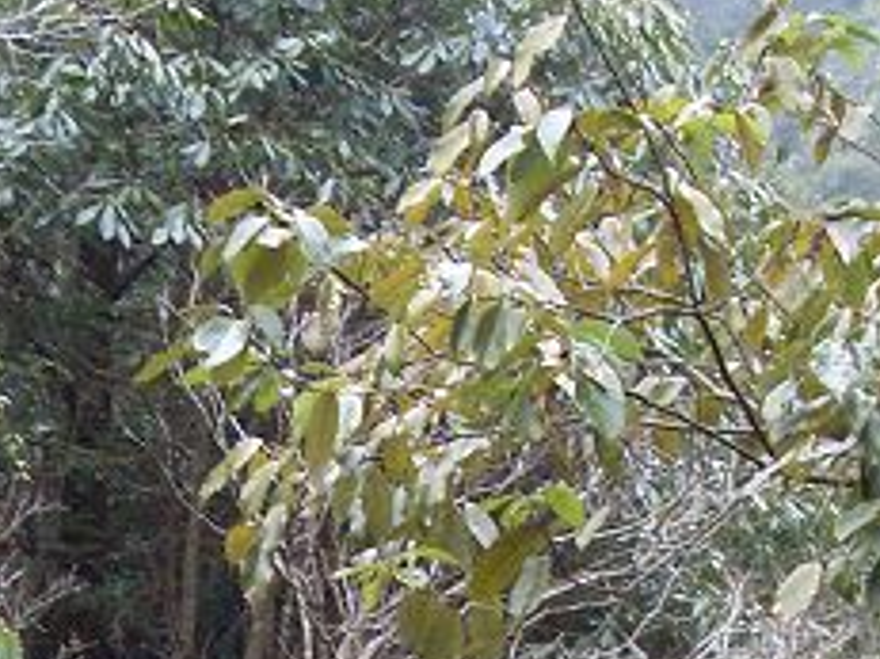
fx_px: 3252
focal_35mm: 128
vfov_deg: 10.9
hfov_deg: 15.3
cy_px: 1120
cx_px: 766
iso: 100
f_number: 2.8
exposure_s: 1/45
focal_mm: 6.3
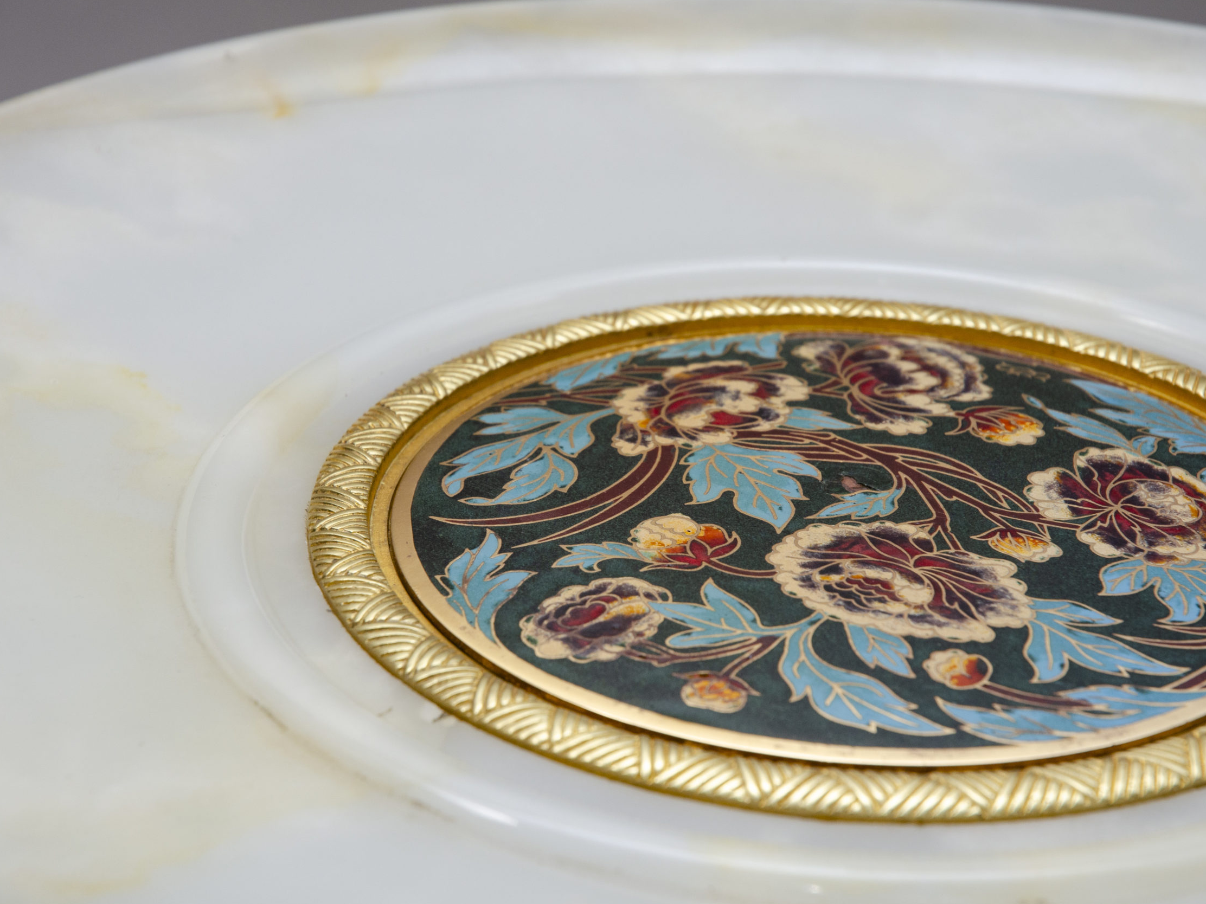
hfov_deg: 17.0
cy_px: 448
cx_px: 587
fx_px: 4041
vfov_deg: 12.8
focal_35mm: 116
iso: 200
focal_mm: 70
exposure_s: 1/125
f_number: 8
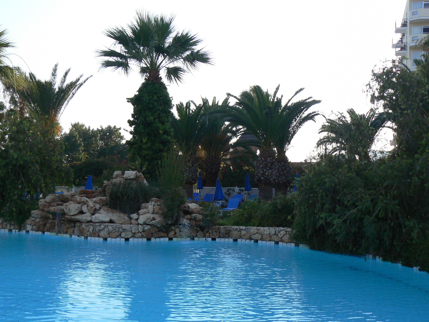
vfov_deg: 35.1
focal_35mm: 41
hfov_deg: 45.8
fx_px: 508
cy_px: 161
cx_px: 214
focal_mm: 6.9
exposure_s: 1/250
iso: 80
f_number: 5.6
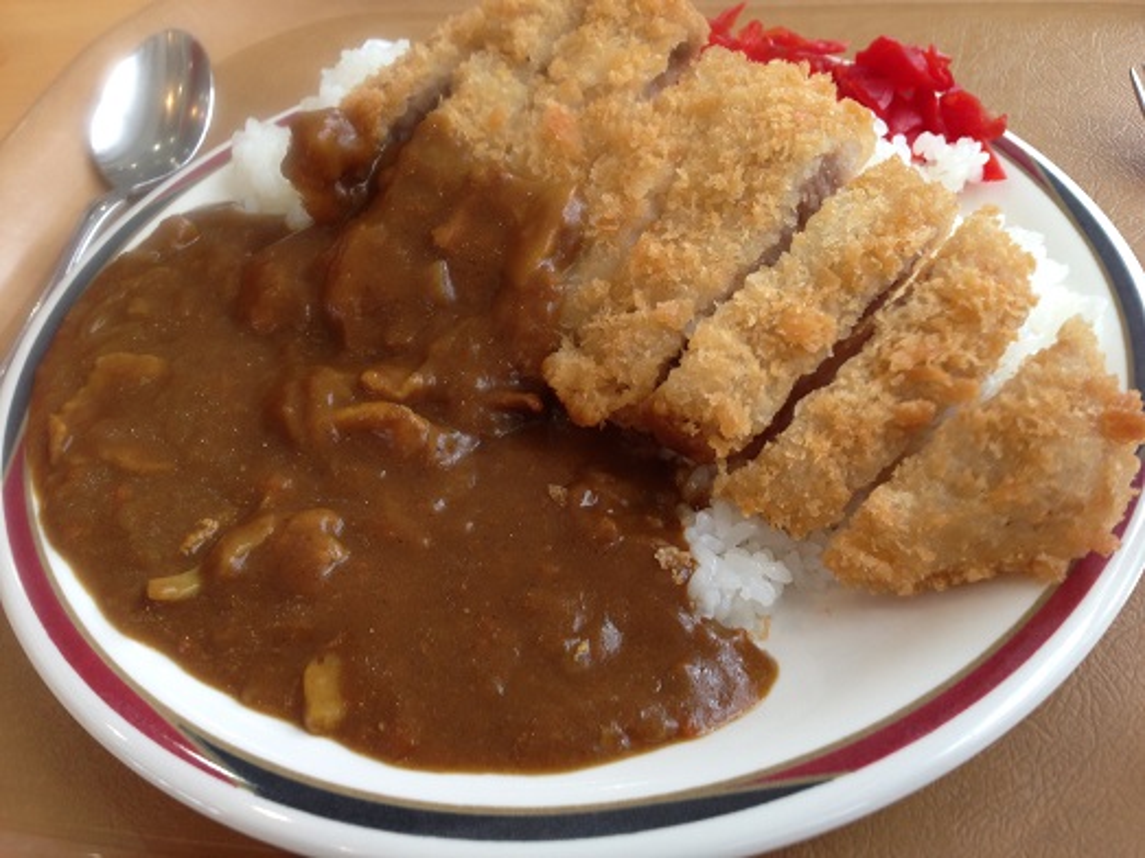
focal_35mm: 33
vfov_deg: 42.9
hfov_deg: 55.4
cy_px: 429
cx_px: 572
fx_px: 1091
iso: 50
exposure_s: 1/24
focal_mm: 4.12
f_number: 2.4
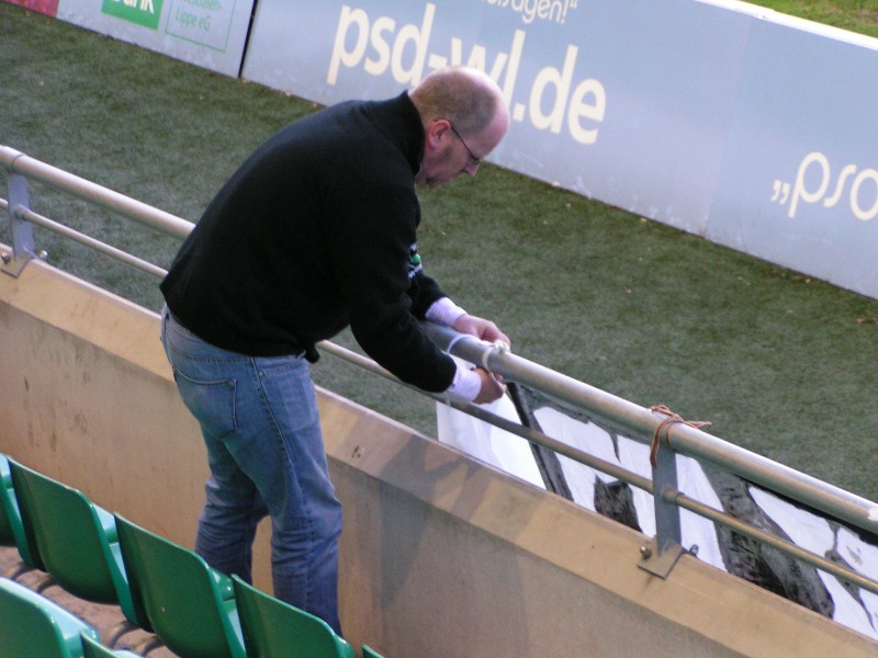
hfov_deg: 13.2
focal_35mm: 150
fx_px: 3805
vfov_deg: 9.9
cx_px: 439
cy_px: 329
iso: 200
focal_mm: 22.9
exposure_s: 1/25
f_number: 3.5
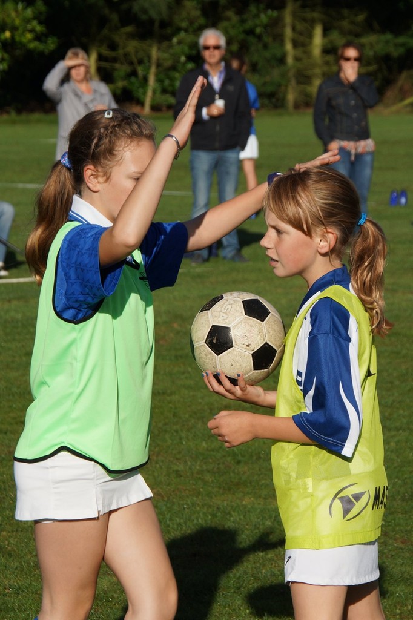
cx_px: 206
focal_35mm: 128
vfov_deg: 16.1
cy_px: 310
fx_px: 2195
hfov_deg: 10.7
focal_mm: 85
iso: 100
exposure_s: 1/500
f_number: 8
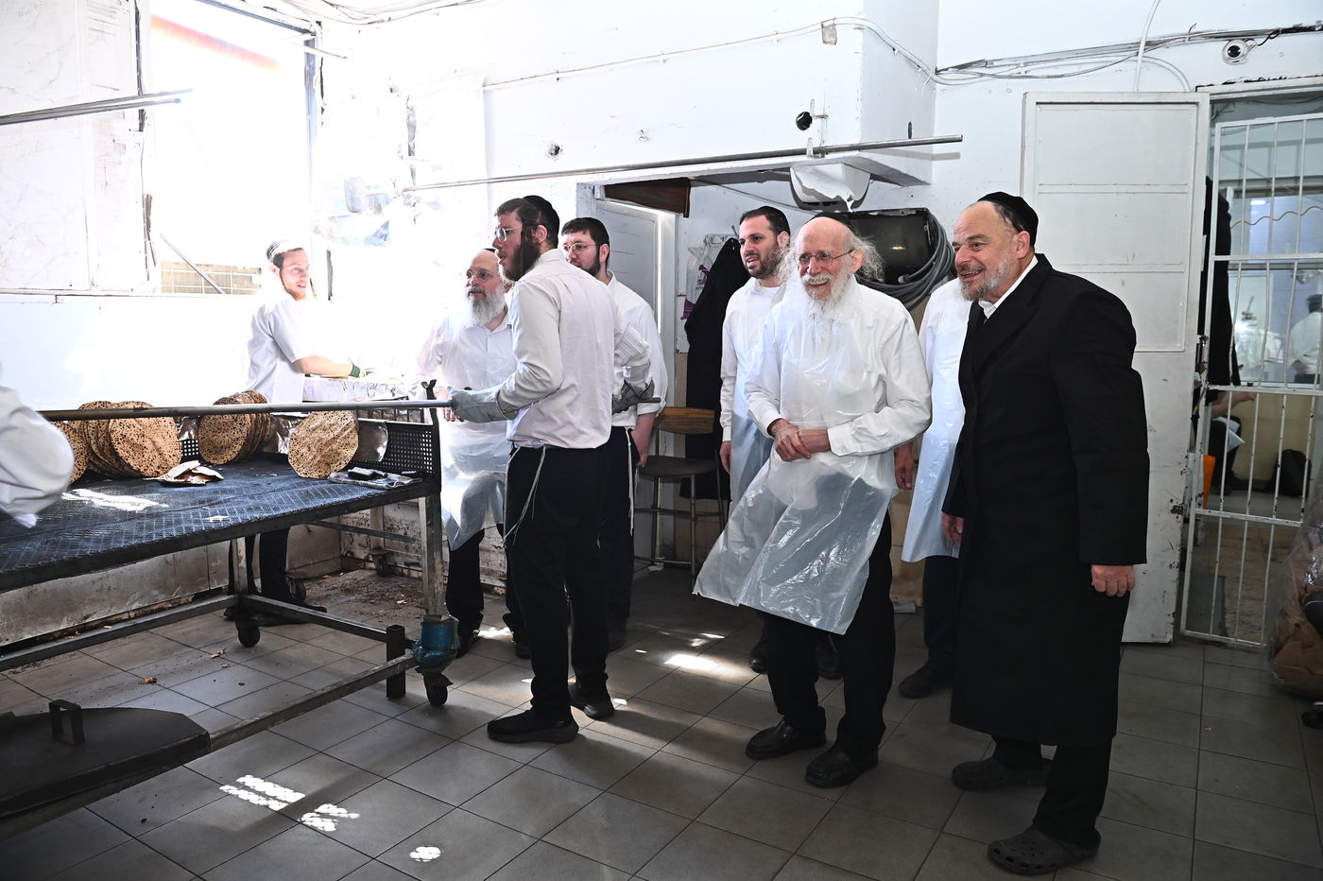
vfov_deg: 53.1
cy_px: 440
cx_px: 662
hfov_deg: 73.8
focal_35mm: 24
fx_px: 882
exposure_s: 1/200
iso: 1600
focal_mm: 24
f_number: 5
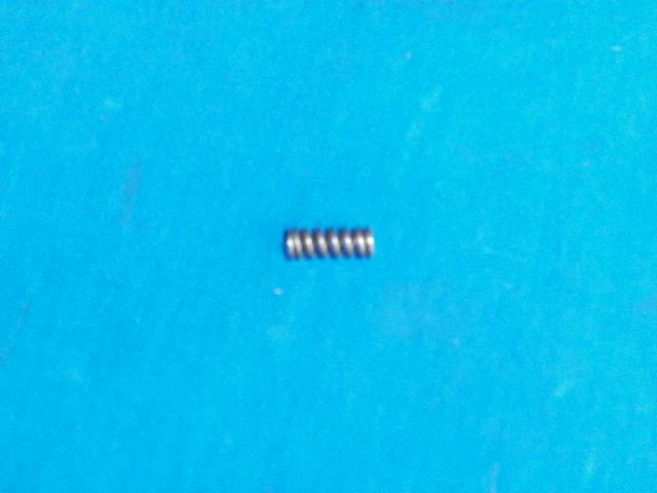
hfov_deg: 36.2
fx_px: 1006
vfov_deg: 27.5
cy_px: 246
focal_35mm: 53
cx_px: 328
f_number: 4.1
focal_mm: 9.4
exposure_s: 1/200
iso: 800
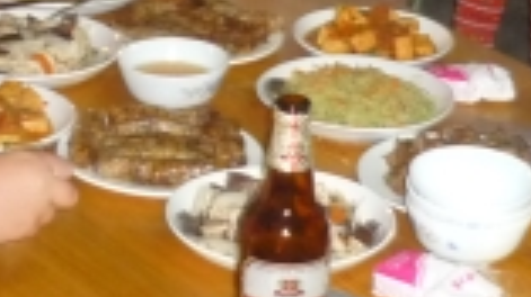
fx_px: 2068
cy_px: -88
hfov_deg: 14.6
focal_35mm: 147
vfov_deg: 8.1
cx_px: 291
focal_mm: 5.5
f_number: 2.8
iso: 400
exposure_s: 1/8
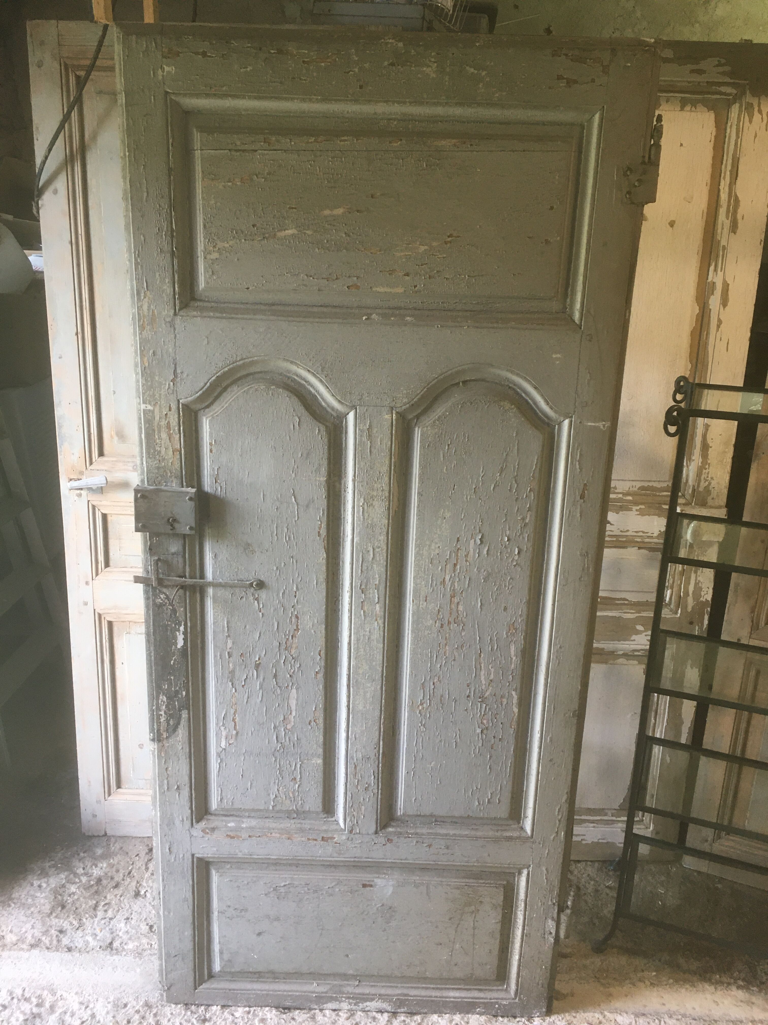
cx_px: 384
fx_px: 858
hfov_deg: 48.2
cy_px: 512
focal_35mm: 29
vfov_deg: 61.7
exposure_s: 1/33
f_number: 2.2
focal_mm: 4.15
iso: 125
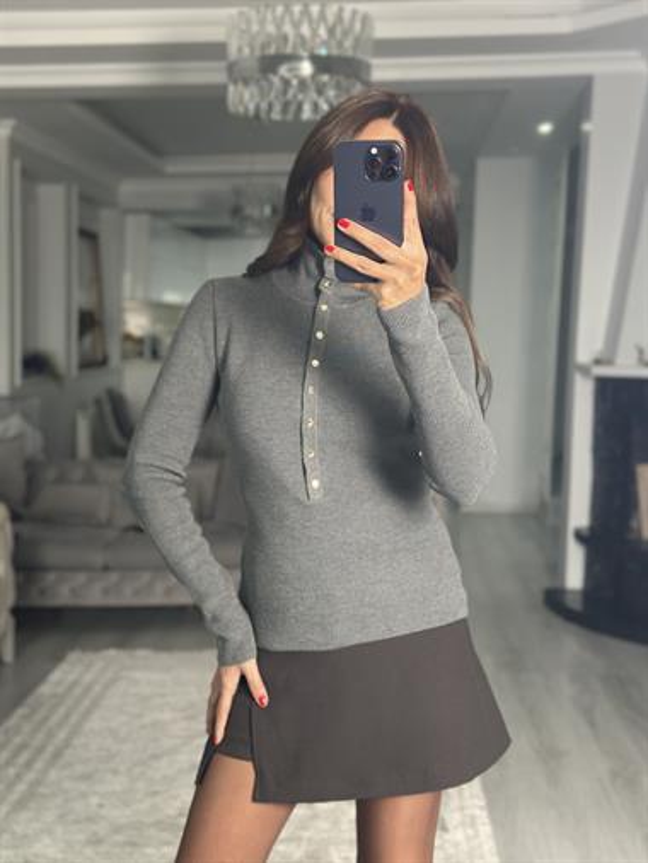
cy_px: 432
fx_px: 1197
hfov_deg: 30.3
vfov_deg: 39.6
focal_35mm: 48
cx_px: 324
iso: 200
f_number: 1.78
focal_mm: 6.86
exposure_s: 1/50
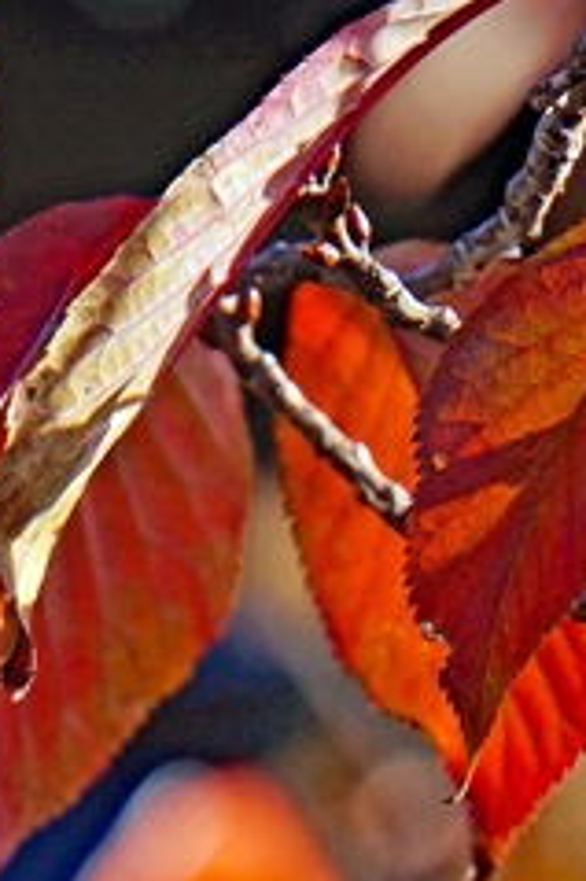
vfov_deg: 2.0
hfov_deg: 1.4
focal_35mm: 1006
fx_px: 24597
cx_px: -192
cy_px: 1239
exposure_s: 1/320
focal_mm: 200
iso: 200
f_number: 6.3
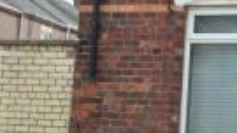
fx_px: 1006
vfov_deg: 7.6
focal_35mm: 160
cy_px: 3
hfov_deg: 13.0
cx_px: 312
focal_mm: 5.7
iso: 80
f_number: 2.8
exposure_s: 1/800
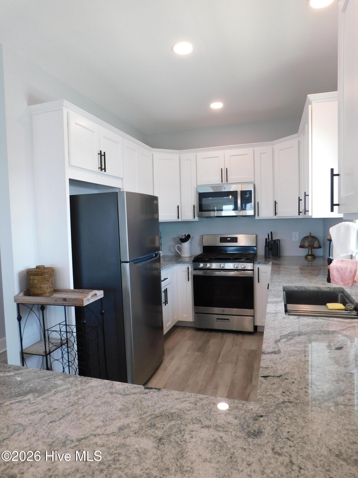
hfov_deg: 58.9
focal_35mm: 23
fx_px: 317
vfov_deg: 73.9
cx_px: 179
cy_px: 239
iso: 125
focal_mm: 4
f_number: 3
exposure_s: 1/50
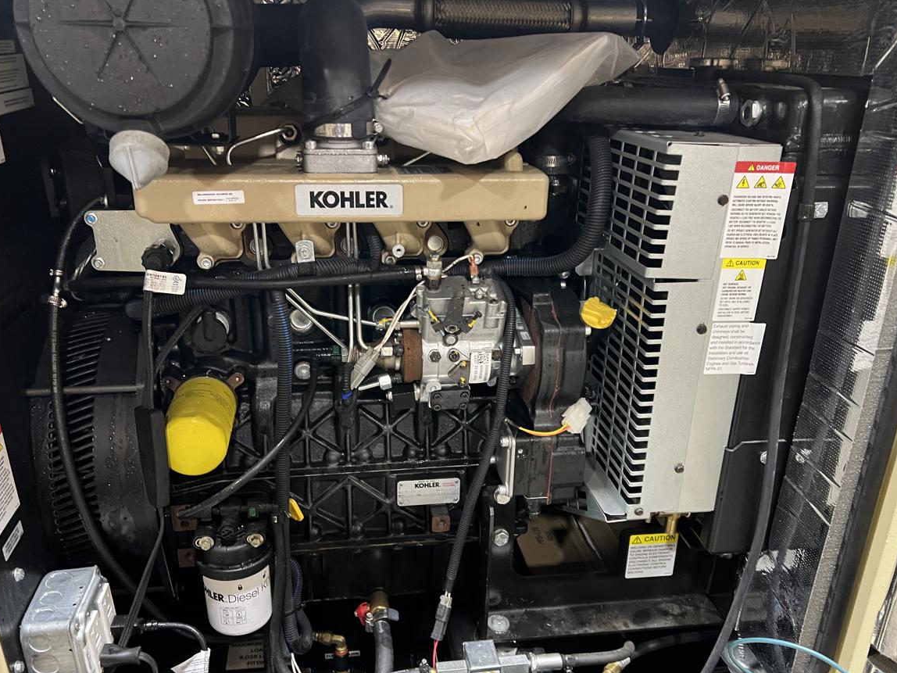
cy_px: 374
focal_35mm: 29
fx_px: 751
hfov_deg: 61.7
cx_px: 441
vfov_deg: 48.1
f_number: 1.5
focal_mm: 5.7
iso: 400
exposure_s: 1/40
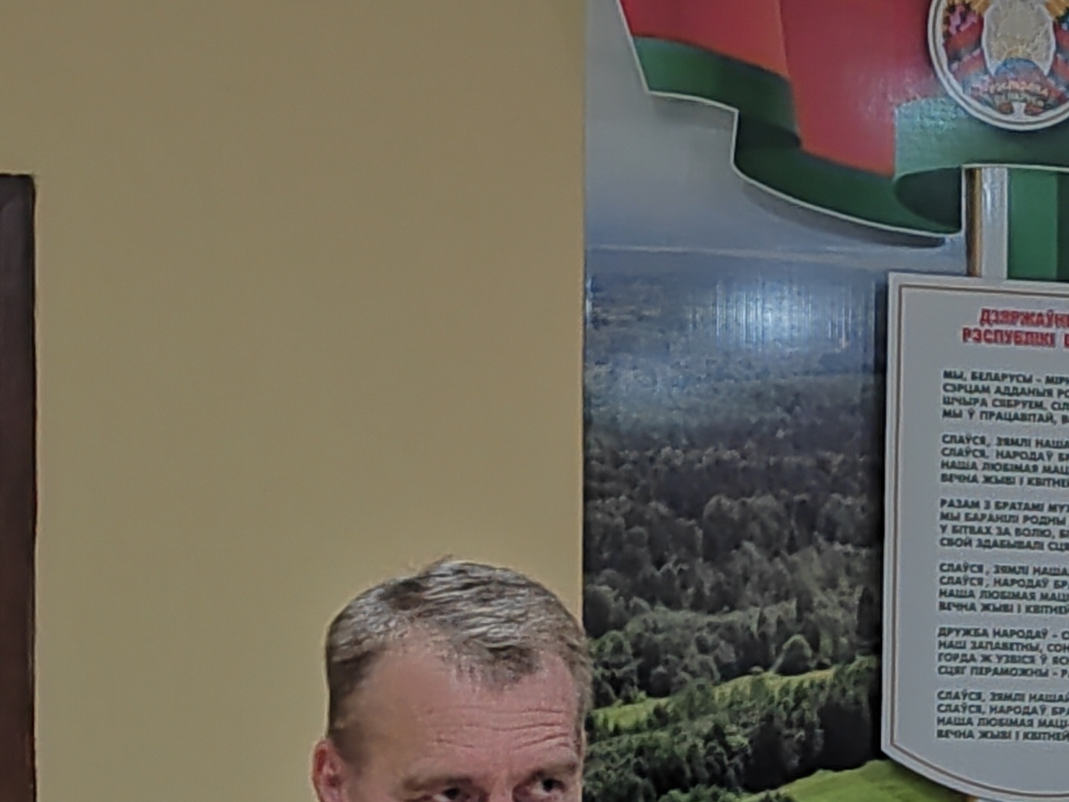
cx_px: 1279
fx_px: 3706
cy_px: 814
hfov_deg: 15.8
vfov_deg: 12.2
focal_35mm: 120
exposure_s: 1/50
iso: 3200
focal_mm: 5.52
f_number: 1.9
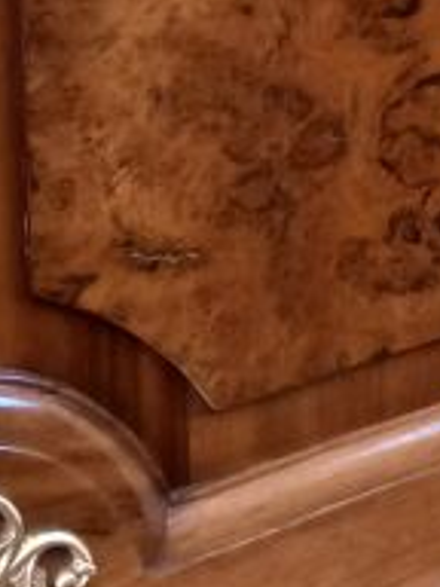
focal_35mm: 104
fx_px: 1763
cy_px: -107
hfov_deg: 13.4
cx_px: 663
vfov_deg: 18.0
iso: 400
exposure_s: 1/33
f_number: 2
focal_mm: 4.6
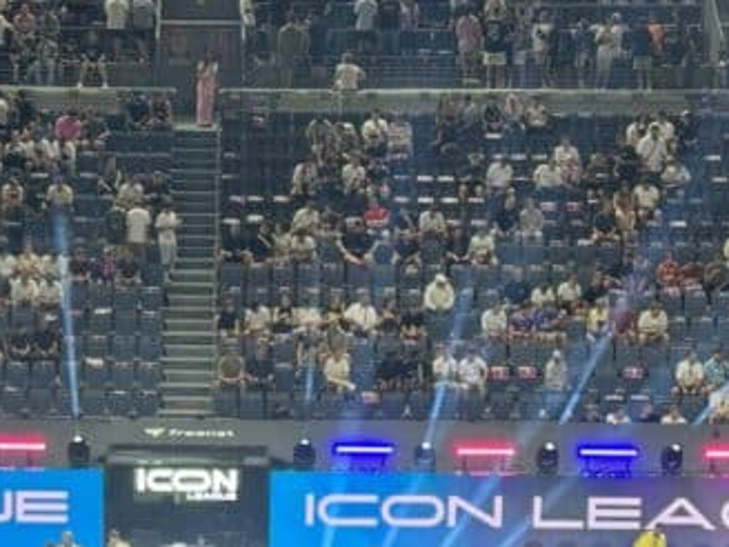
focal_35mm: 150
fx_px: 3159
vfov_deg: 9.7
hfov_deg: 13.1
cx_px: 151
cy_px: 674
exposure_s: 1/120
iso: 64
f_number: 1.78
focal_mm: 6.76
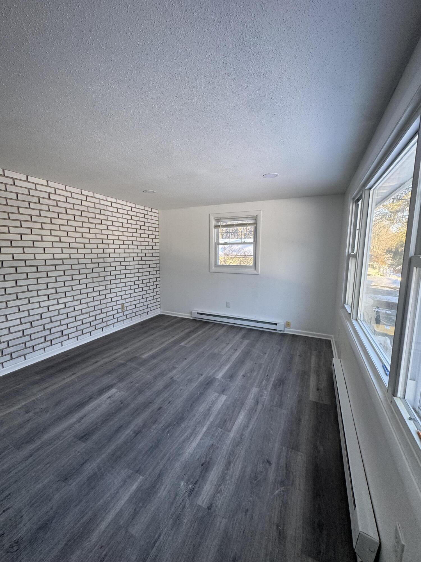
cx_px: 210
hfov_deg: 85.7
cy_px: 281
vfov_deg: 102.1
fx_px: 227
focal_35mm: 14
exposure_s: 1/99
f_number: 2.2
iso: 80
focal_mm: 2.22
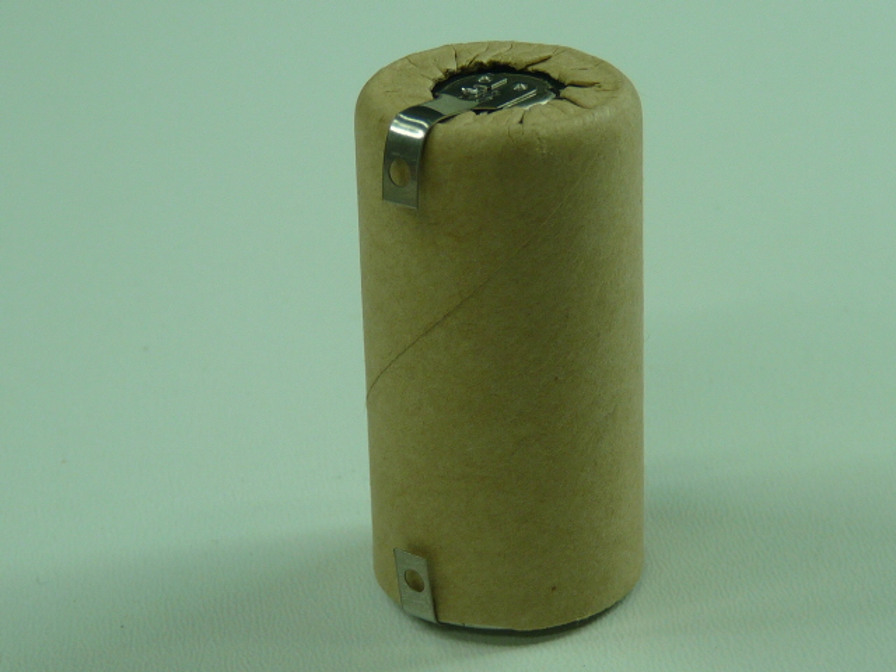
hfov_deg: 18.9
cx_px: 448
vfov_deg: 14.2
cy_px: 336
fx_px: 2692
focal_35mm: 104
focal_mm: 10.4
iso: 100
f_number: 3.2
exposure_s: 1/60
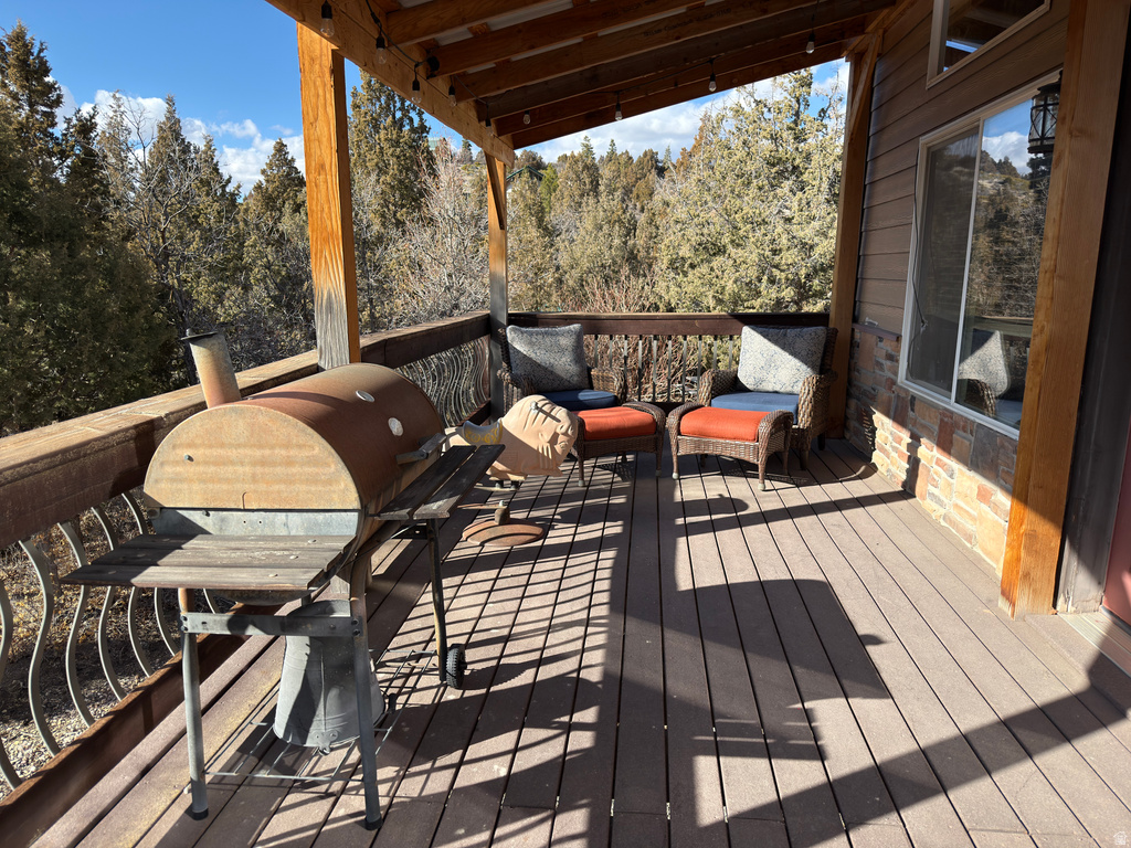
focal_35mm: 24
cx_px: 566
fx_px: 784
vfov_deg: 56.8
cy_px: 424
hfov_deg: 71.6
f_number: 1.78
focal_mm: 6.76
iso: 64
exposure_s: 1/1919
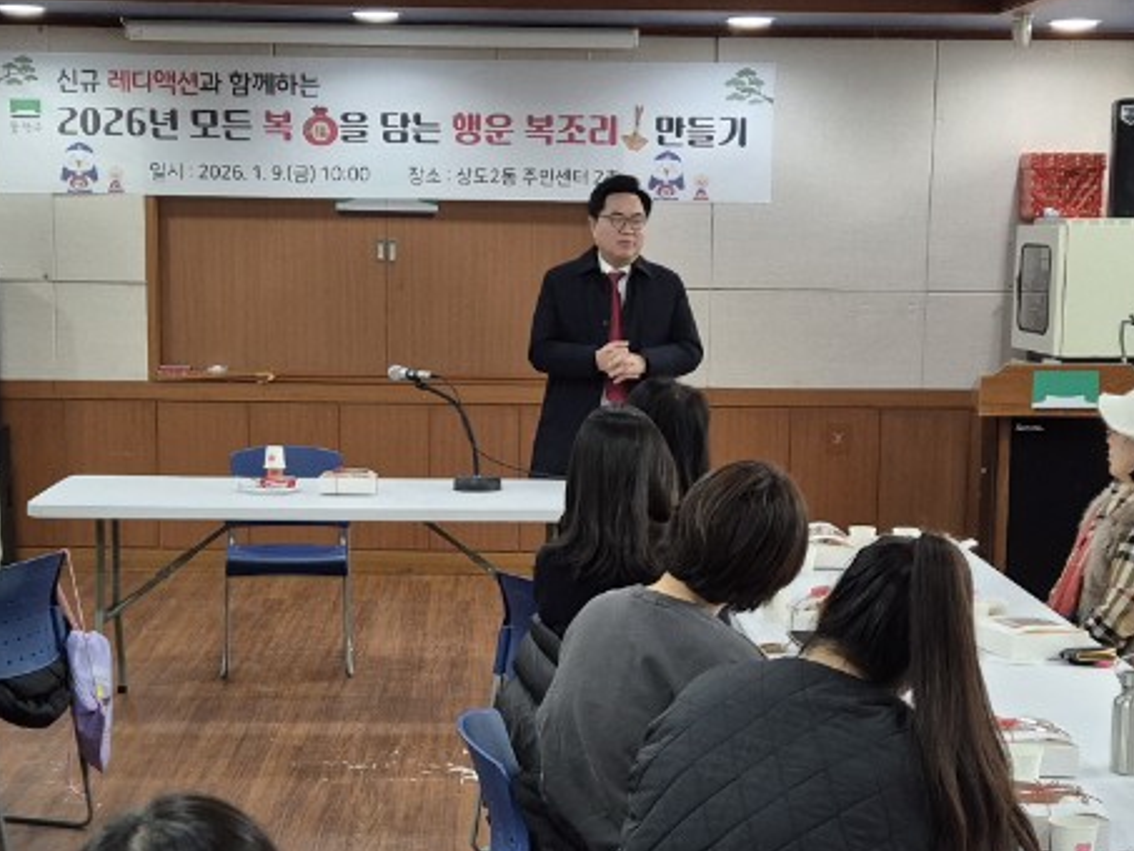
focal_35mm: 65
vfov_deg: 22.5
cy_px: 561
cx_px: 508
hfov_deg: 29.8
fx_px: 2130
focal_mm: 5.4
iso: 250
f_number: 1.8
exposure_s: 1/120
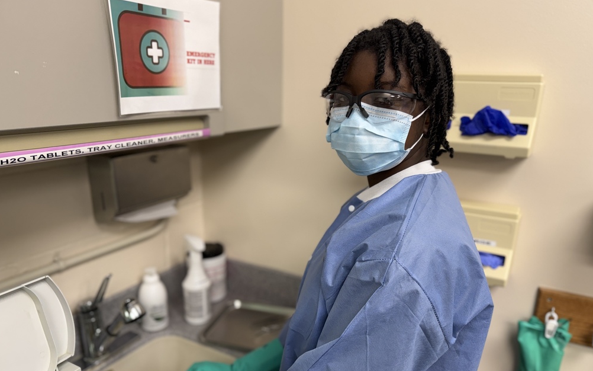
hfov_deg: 70.4
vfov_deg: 47.4
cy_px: 217
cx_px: 300
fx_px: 420
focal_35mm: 26
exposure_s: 1/120
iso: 160
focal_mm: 6.76
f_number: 1.78
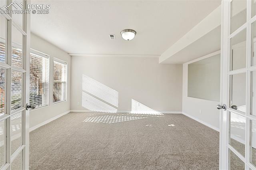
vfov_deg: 73.7
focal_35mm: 16
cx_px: 128
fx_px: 114
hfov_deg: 96.8
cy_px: 85
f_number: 8
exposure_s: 1/10
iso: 50
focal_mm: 16
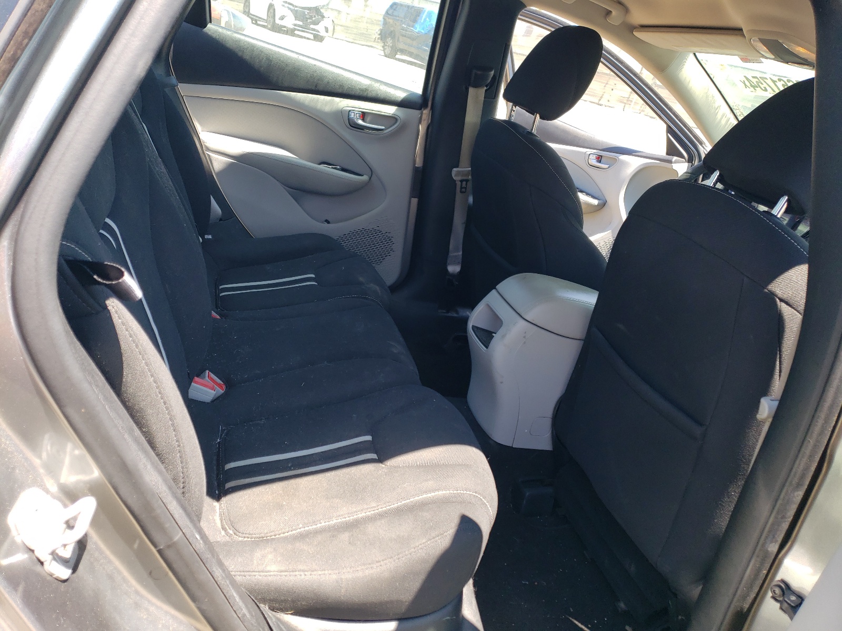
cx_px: 421
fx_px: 632
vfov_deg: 53.1
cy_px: 316
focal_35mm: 26
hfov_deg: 67.3
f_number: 1.5
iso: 50
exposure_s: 1/312
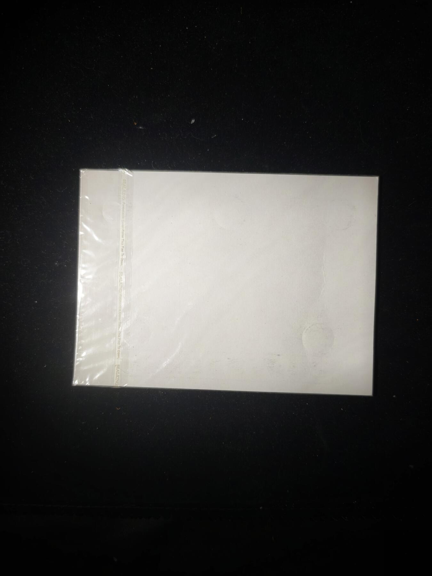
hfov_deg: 58.9
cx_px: 216
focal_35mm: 23
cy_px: 288
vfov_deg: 73.9
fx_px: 383
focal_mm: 5.6
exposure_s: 1/1792
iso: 329
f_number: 1.57
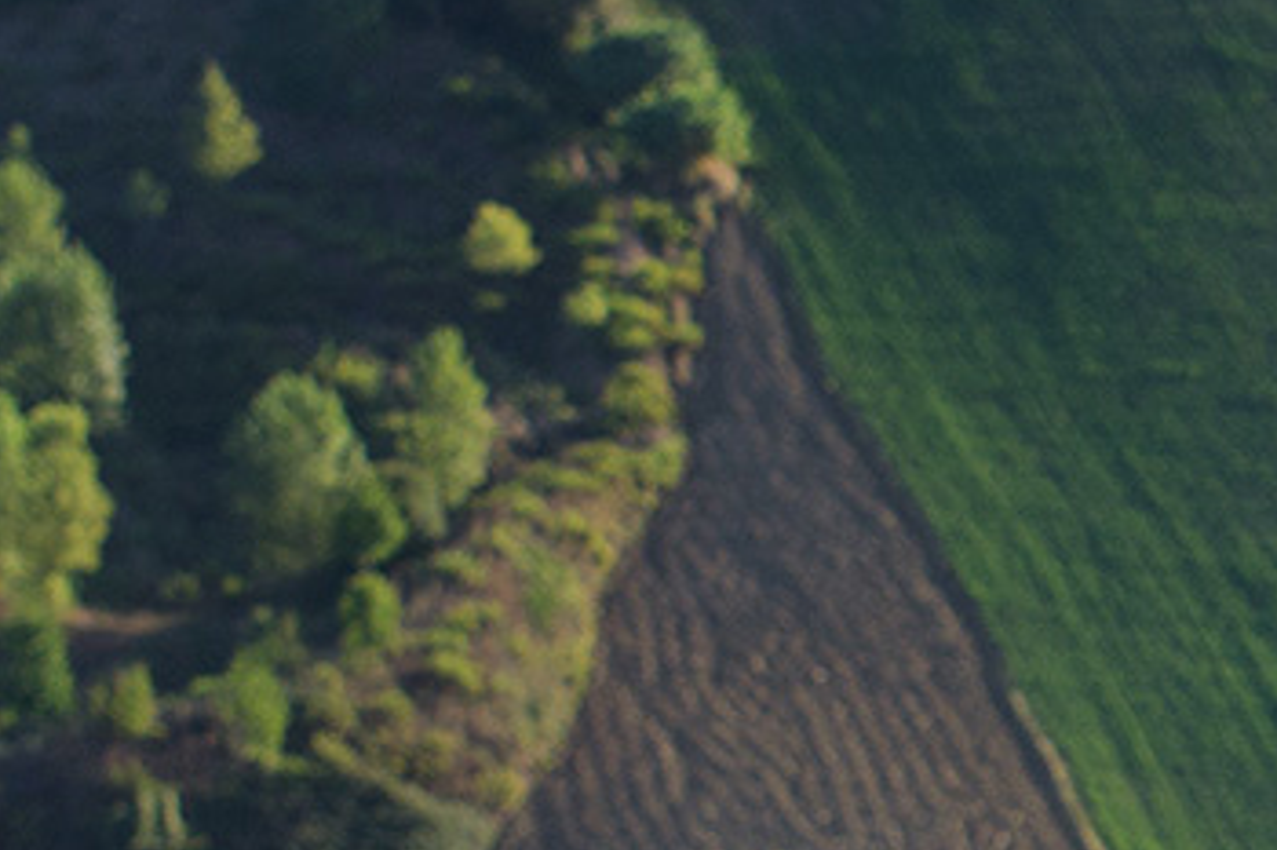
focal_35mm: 360
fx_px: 12763
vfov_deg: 3.8
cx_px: 2098
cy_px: 657
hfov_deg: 5.7
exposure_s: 1/125
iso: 100
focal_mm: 70
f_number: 8
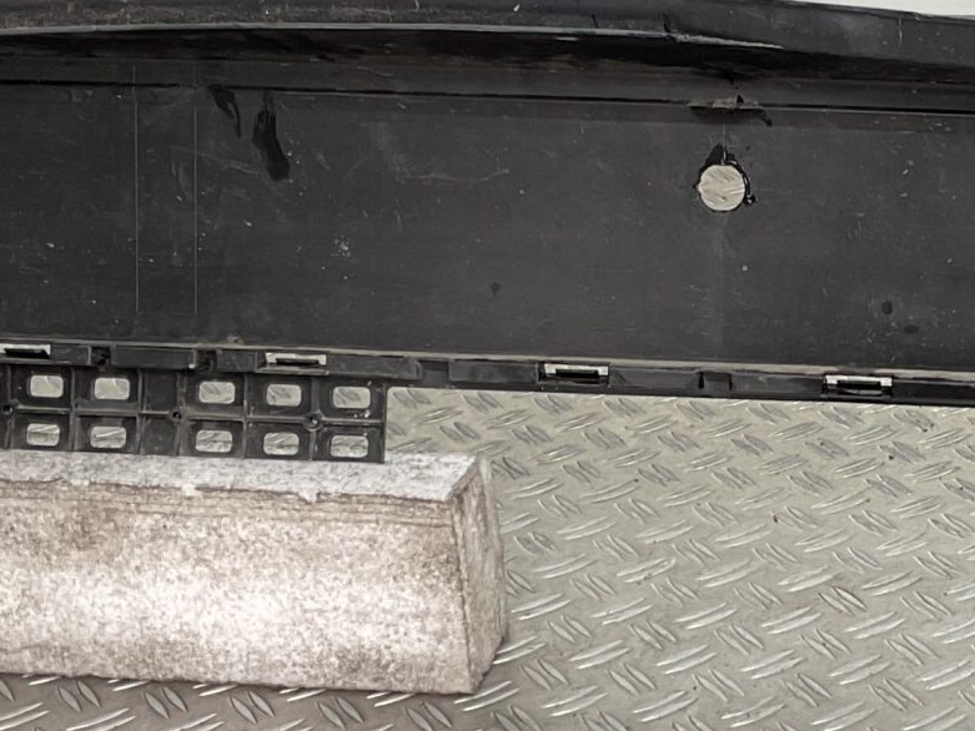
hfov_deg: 20.0
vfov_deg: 15.6
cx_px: 985
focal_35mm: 95
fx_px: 2676
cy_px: 301
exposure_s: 1/101
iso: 16
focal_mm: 3
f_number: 1.8
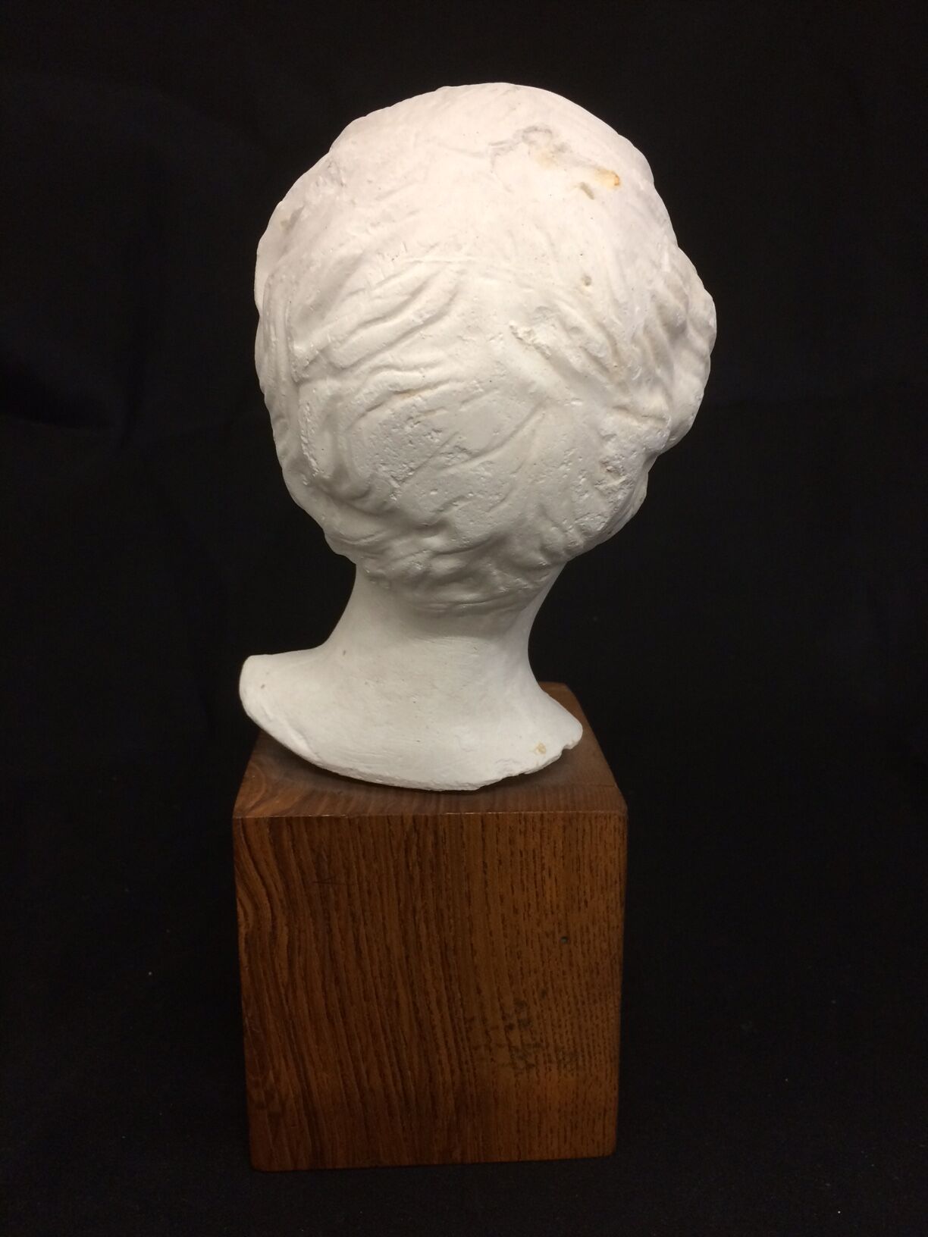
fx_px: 1037
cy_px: 618
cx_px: 464
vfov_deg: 61.7
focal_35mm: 29
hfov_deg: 48.2
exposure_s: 1/33
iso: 125
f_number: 2.2
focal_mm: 4.15
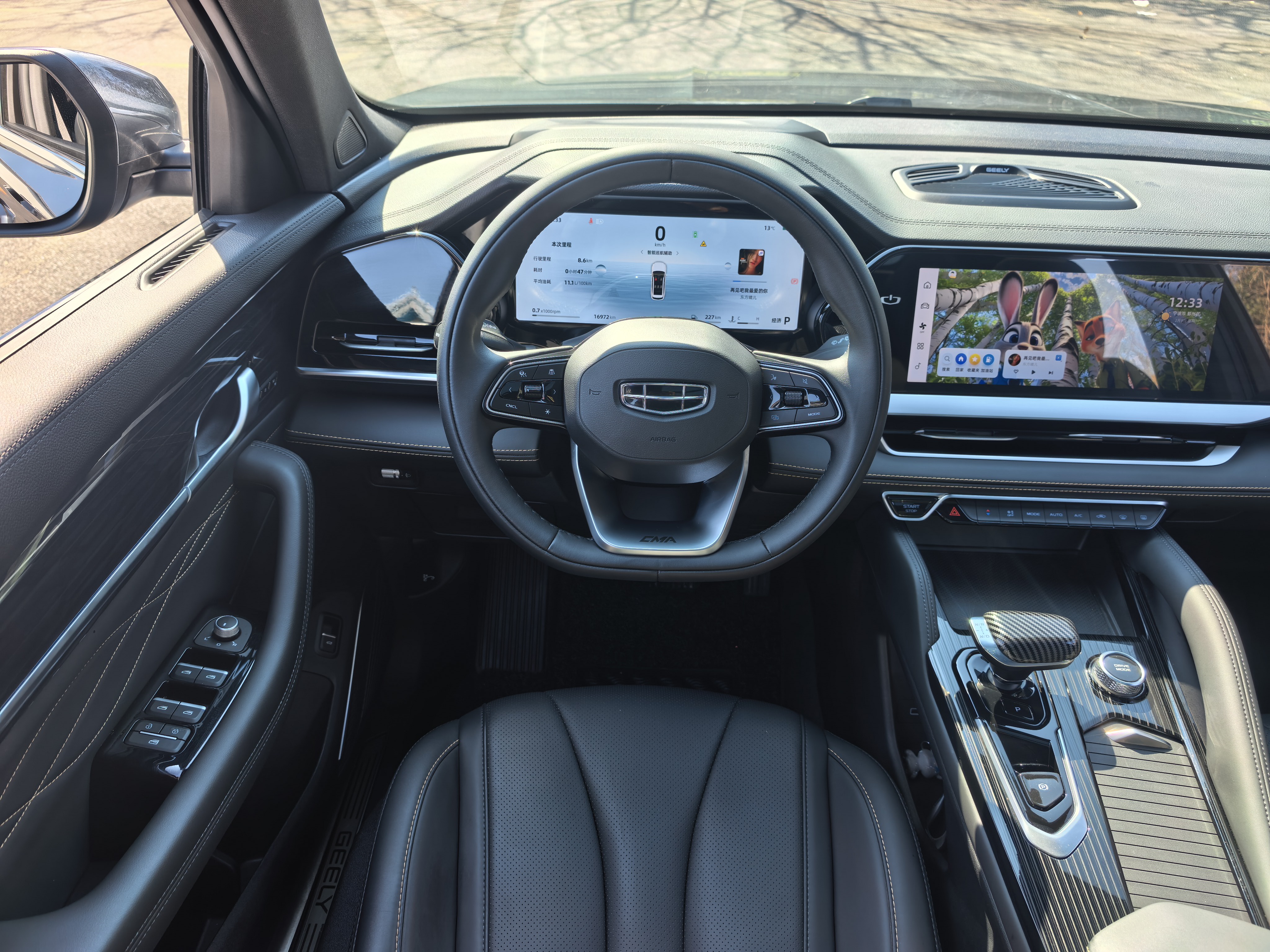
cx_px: 635
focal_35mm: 24
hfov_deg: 71.6
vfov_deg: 56.8
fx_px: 881
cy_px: 476
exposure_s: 1/123
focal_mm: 6.98
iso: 50
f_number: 2
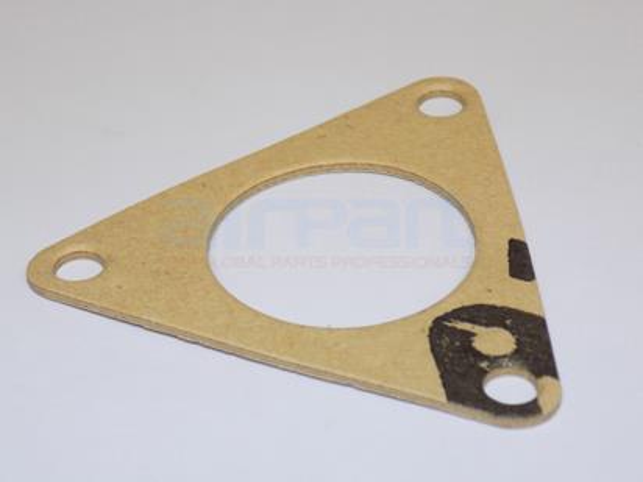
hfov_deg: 18.4
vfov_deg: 13.8
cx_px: 322
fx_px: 1988
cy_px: 241
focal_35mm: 107
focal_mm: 19.1
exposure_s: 1/30
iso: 280
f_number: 4.7
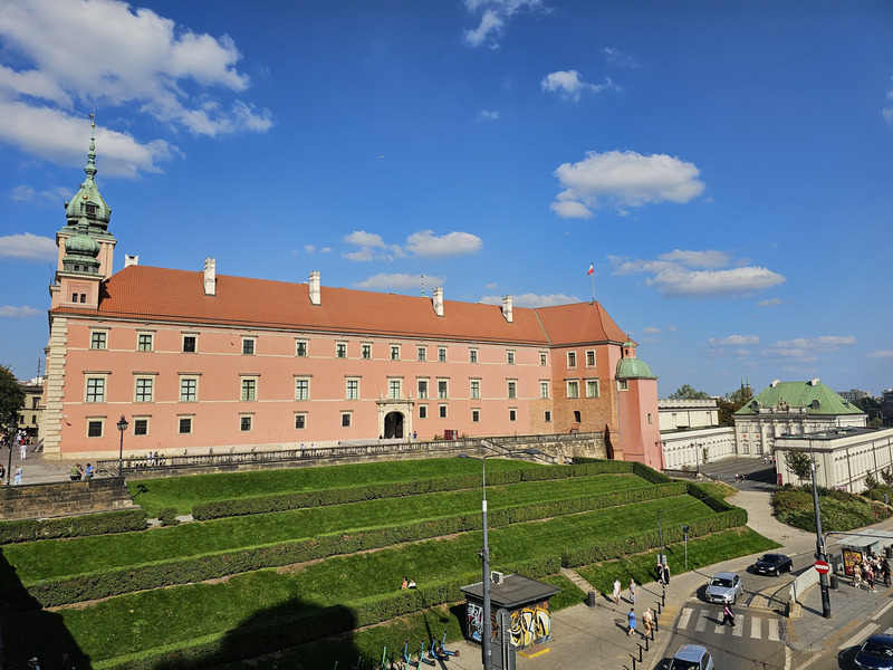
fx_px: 593
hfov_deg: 73.9
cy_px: 335
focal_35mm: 23
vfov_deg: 58.9
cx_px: 446
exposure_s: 1/1429
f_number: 1.7
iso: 10
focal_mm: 6.3
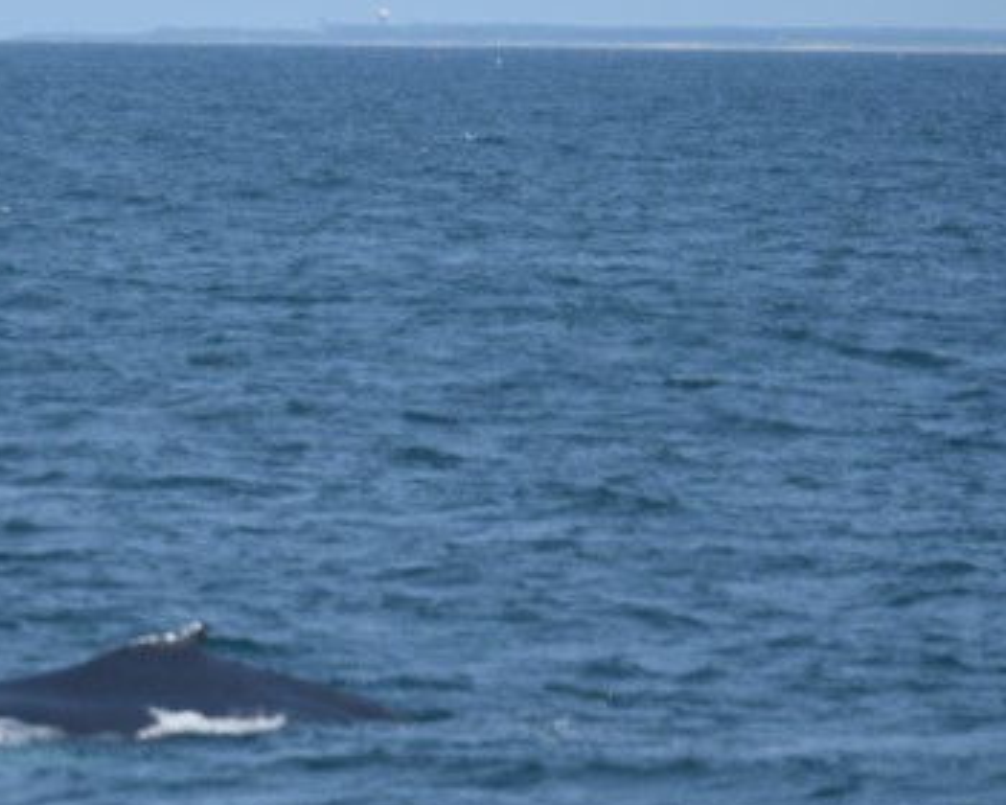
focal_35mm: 672
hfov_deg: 2.9
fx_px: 20021
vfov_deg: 2.3
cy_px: 638
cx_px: 11
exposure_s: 1/1600
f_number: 5.6
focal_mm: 155
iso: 200
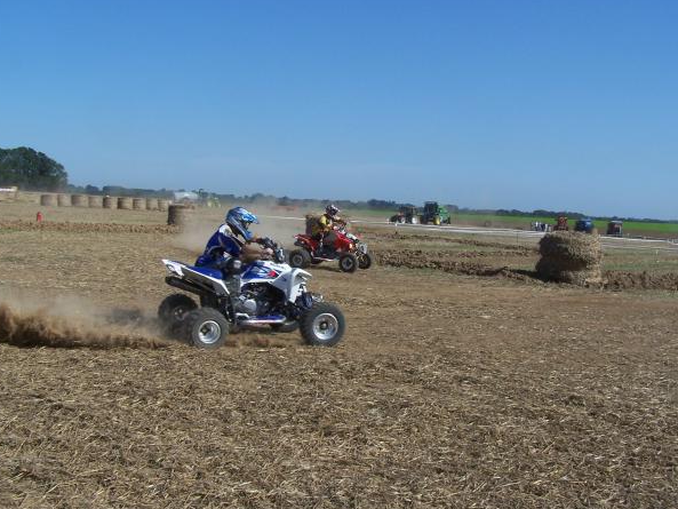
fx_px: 803
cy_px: 261
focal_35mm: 41
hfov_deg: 45.8
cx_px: 349
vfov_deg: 35.1
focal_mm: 6.3
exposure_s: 1/500
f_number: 5.6
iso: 80
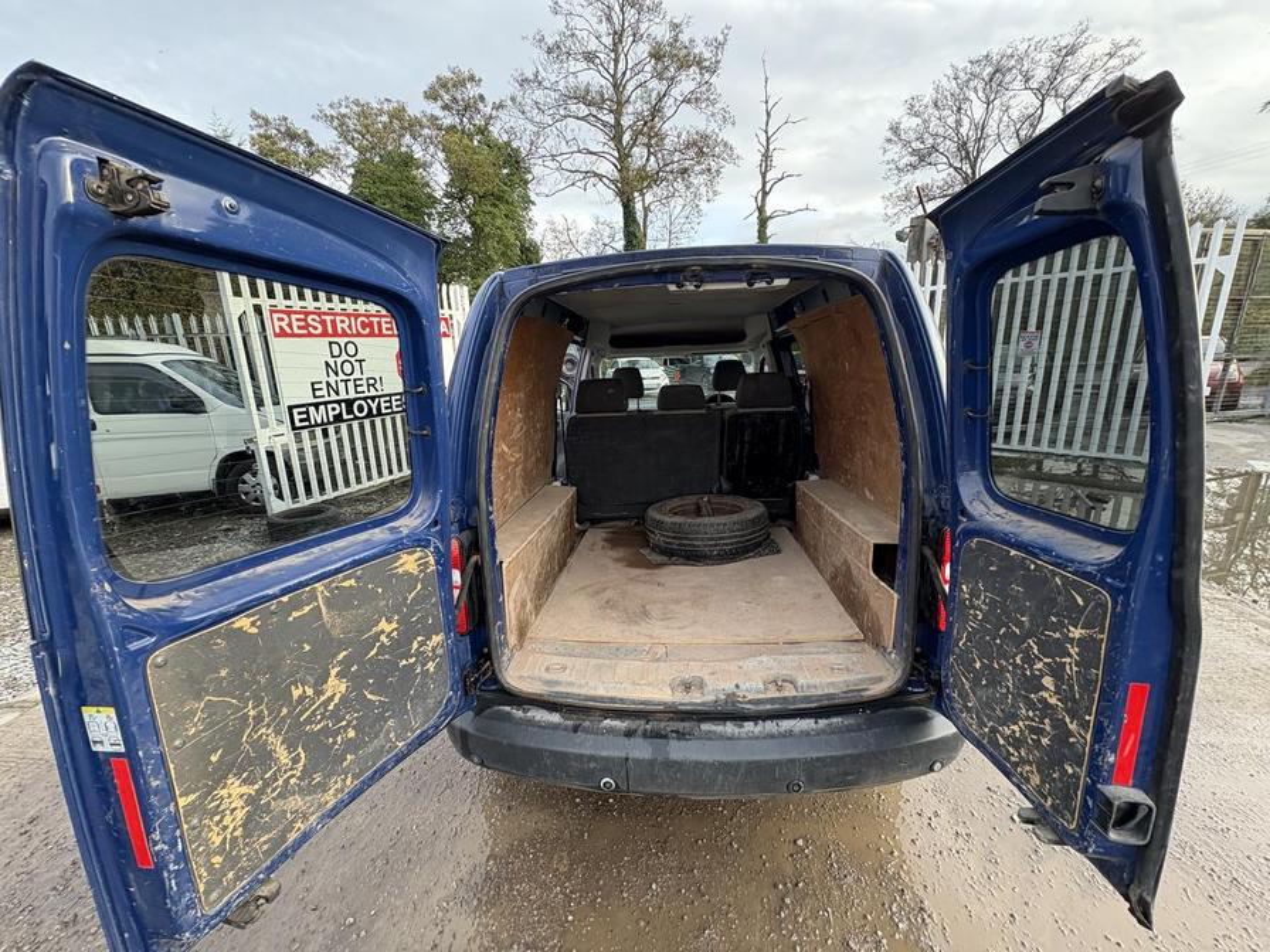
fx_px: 514
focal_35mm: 14
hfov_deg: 102.1
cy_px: 476
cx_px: 635
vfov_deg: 85.7
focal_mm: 2.22
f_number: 2.2
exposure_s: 1/99
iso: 100
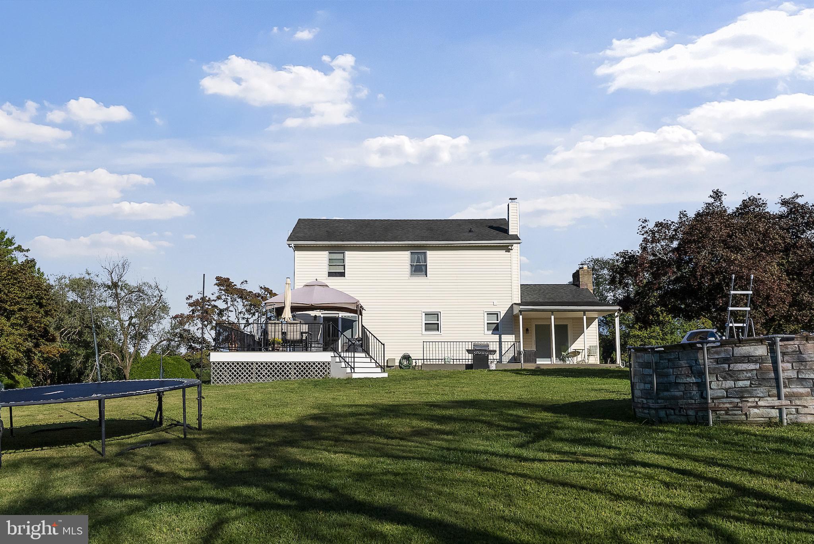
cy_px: 272
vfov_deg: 37.9
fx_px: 792
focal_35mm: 35
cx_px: 407
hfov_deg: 54.4
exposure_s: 1/2500
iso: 250
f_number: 8
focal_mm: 35
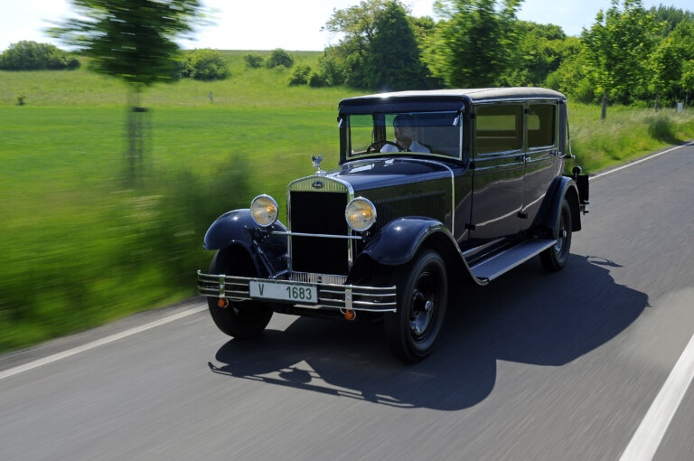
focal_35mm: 44
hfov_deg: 45.0
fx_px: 838
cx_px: 347
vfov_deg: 30.8
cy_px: 230
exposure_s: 1/50
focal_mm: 29
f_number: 9
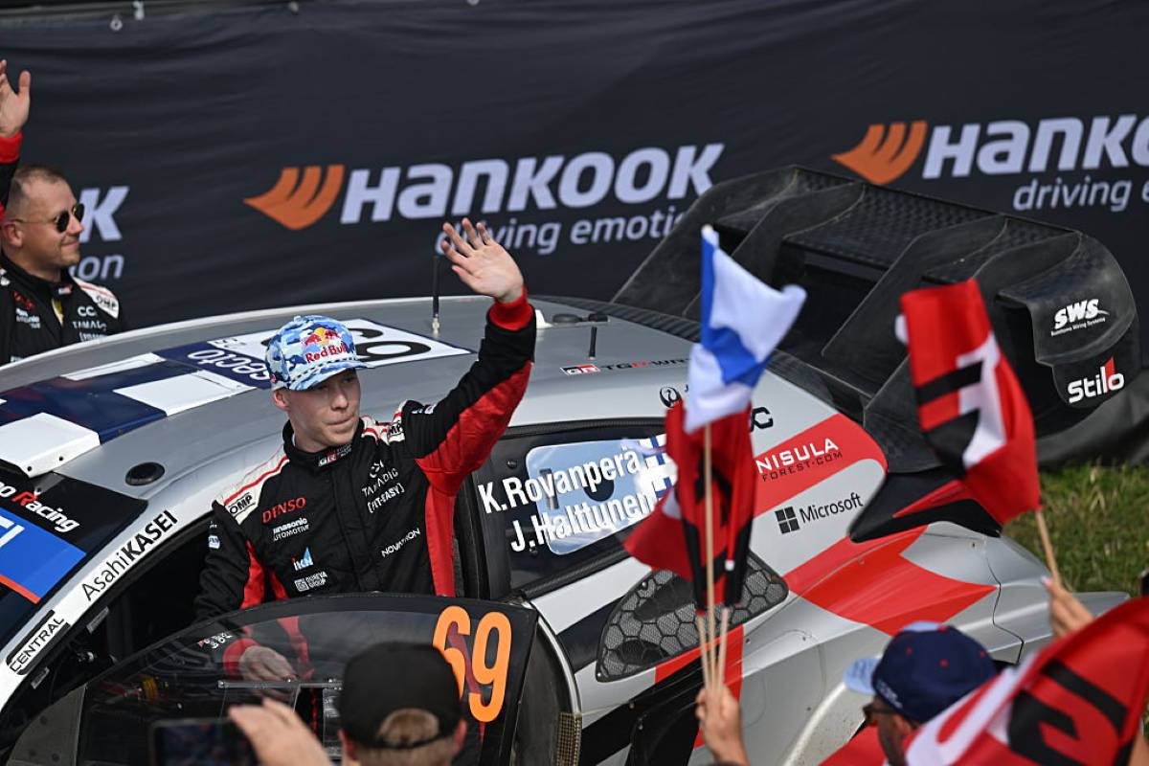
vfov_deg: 6.9
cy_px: 383
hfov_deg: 10.3
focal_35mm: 200
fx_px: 6383
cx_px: 574
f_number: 5
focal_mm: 200
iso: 32
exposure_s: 1/200
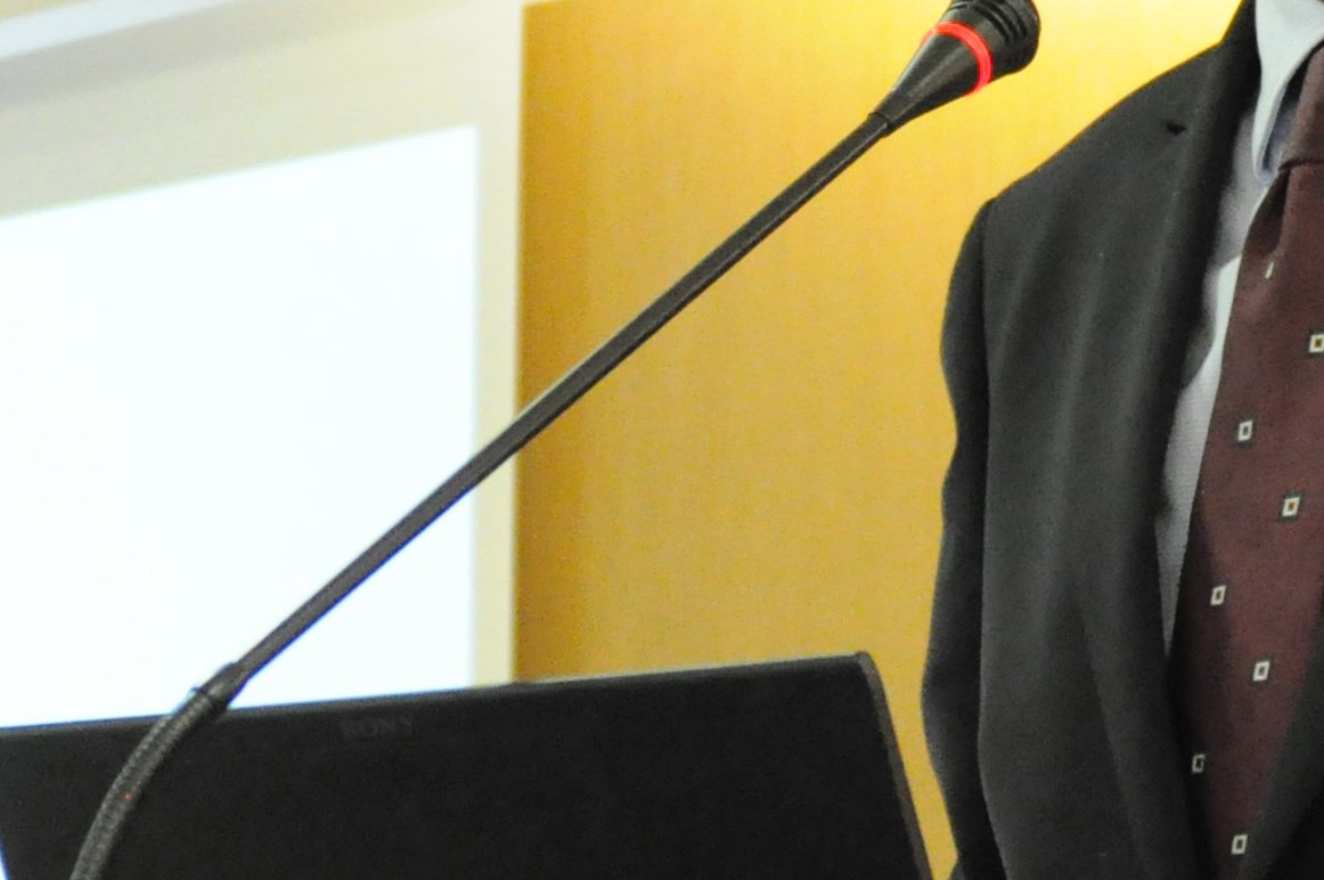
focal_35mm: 155
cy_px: 441
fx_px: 5694
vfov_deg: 8.8
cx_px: 401
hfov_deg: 13.2
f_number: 4
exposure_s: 1/250
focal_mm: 28
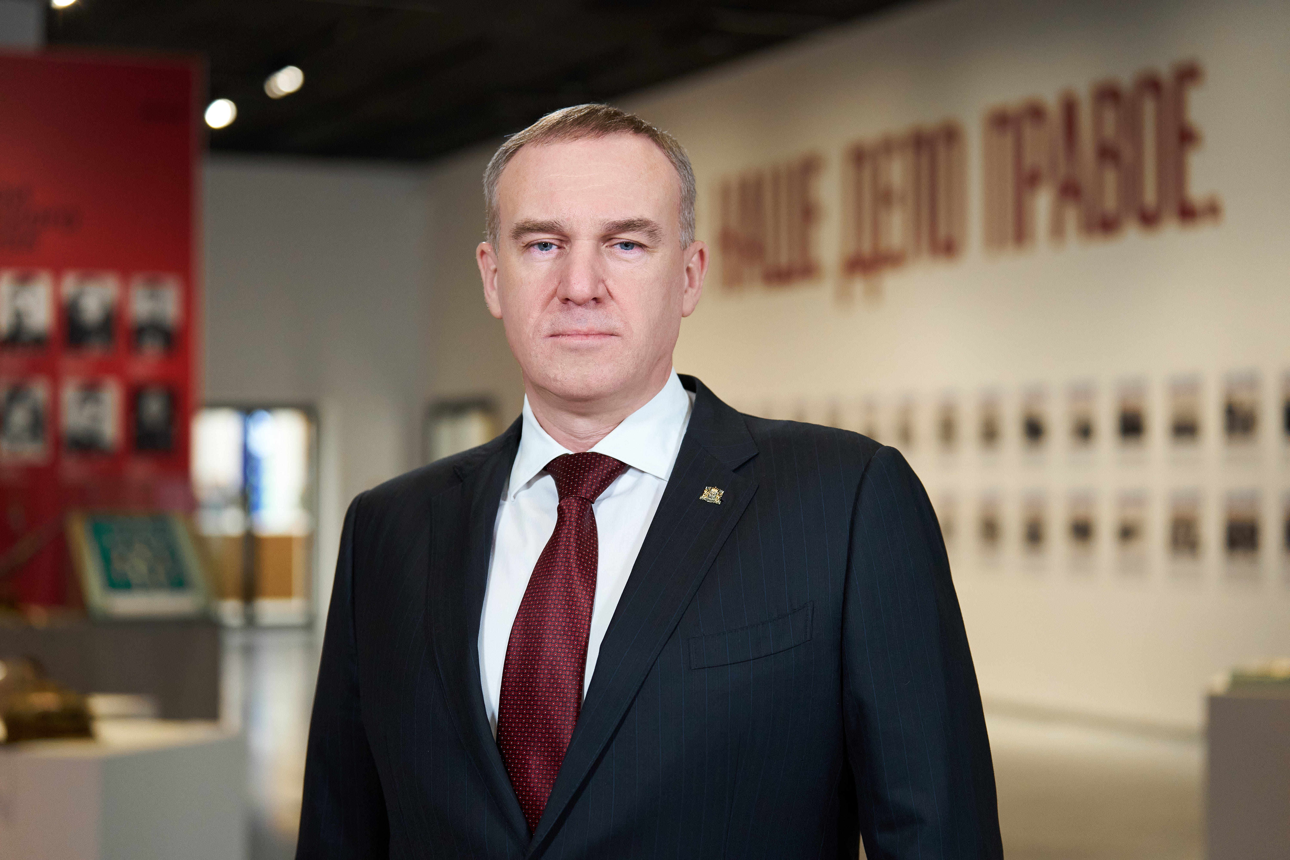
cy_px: 430
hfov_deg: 28.8
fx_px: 2508
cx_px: 645
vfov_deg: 19.5
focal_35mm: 70
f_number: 2.8
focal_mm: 70
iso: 2000
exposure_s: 1/160
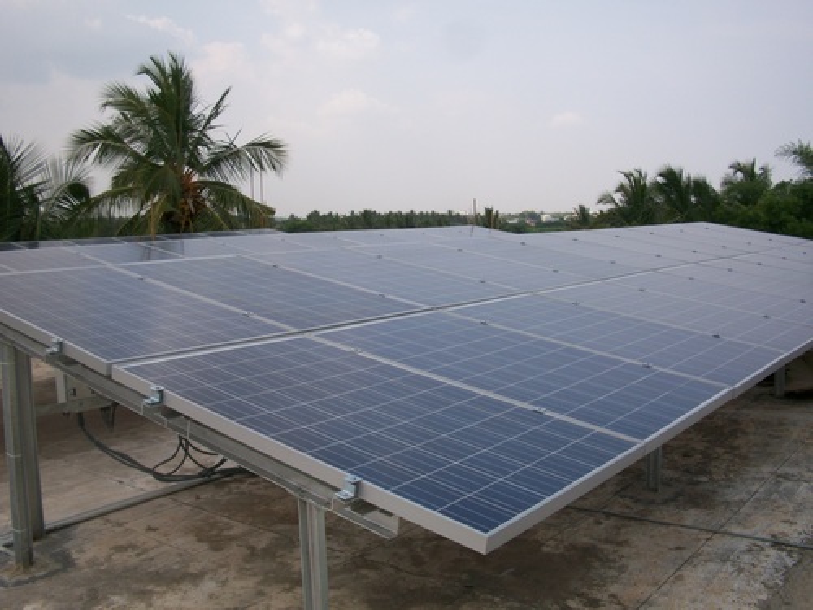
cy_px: 305
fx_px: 822
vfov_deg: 40.7
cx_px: 406
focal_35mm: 35
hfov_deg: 52.6
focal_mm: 6.3
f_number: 5.6
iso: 80
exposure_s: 1/320
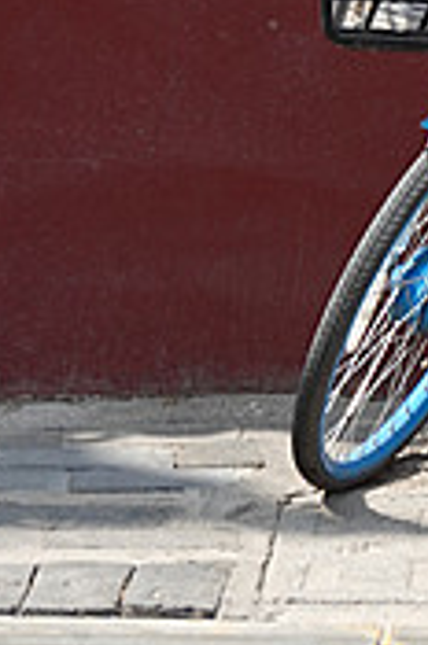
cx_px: 696
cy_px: -638
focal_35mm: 334
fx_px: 5980
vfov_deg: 6.0
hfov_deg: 4.1
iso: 125
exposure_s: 1/500
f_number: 4
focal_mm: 26.9
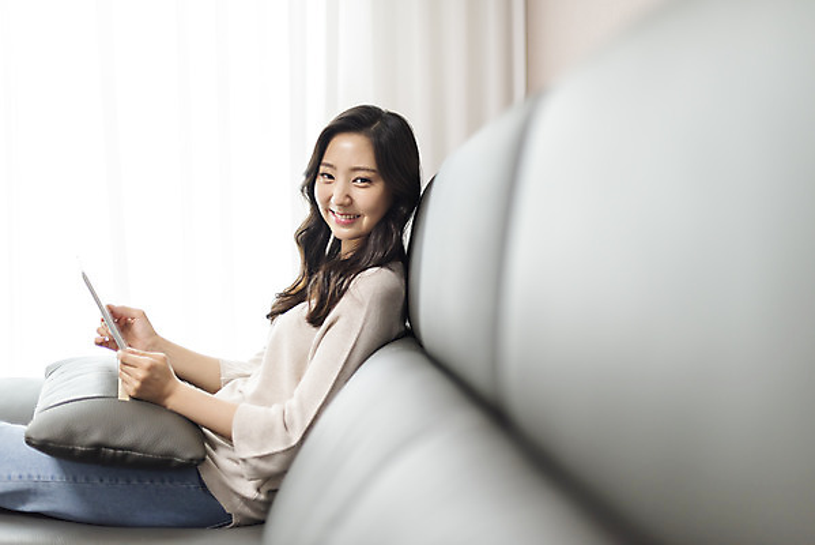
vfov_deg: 27.0
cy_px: 272
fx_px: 1132
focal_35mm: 50
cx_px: 408
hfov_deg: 39.6
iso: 640
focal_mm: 50
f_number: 1.8
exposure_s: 1/320
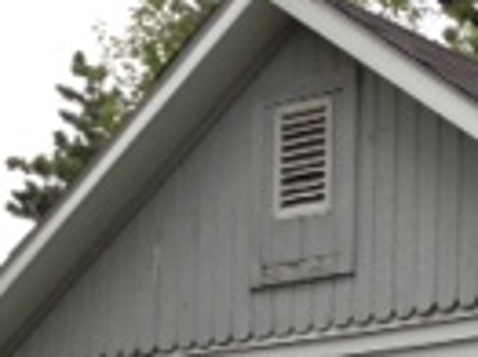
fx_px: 2221
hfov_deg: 11.2
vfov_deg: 8.7
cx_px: 927
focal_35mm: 161
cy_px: 710
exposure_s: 1/24
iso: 64
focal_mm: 4.13
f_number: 2.4
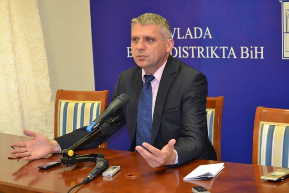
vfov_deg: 16.6
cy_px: 96
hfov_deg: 24.6
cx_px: 144
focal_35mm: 82
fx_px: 662
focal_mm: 55
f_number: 5.6
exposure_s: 1/60
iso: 2000
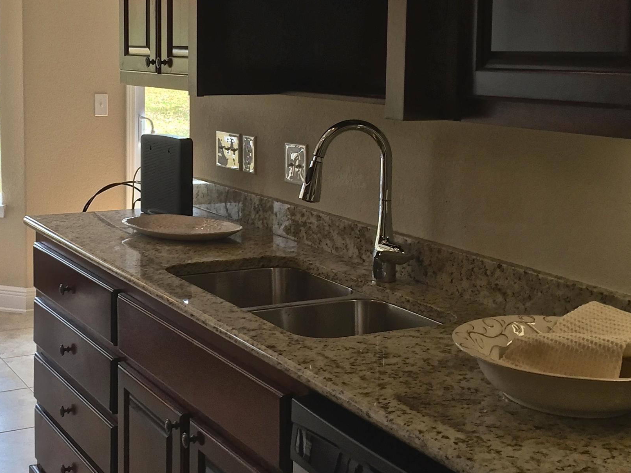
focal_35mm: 54
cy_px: 150
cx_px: 201
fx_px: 984
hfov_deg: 35.1
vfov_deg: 26.8
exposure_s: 1/120
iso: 40
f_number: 2.2
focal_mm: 4.15
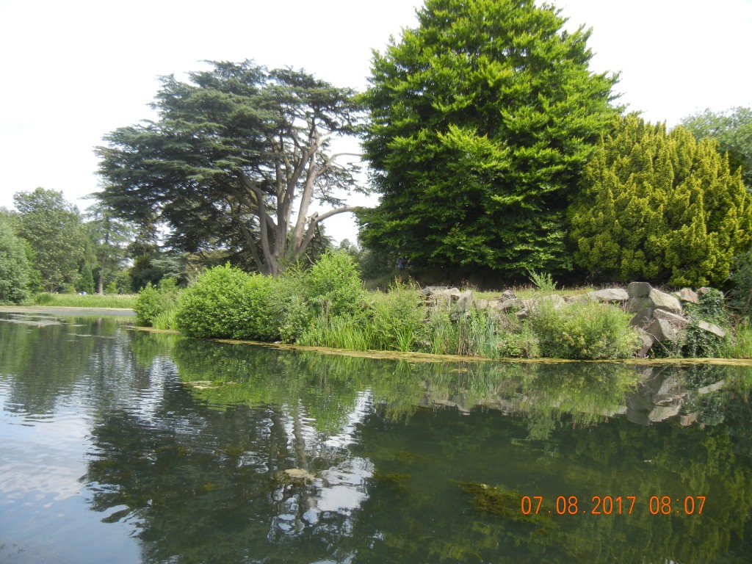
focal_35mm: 30
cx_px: 376
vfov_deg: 46.8
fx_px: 652
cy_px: 282
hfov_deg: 60.0
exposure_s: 1/520
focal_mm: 5.4
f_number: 3.5
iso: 160
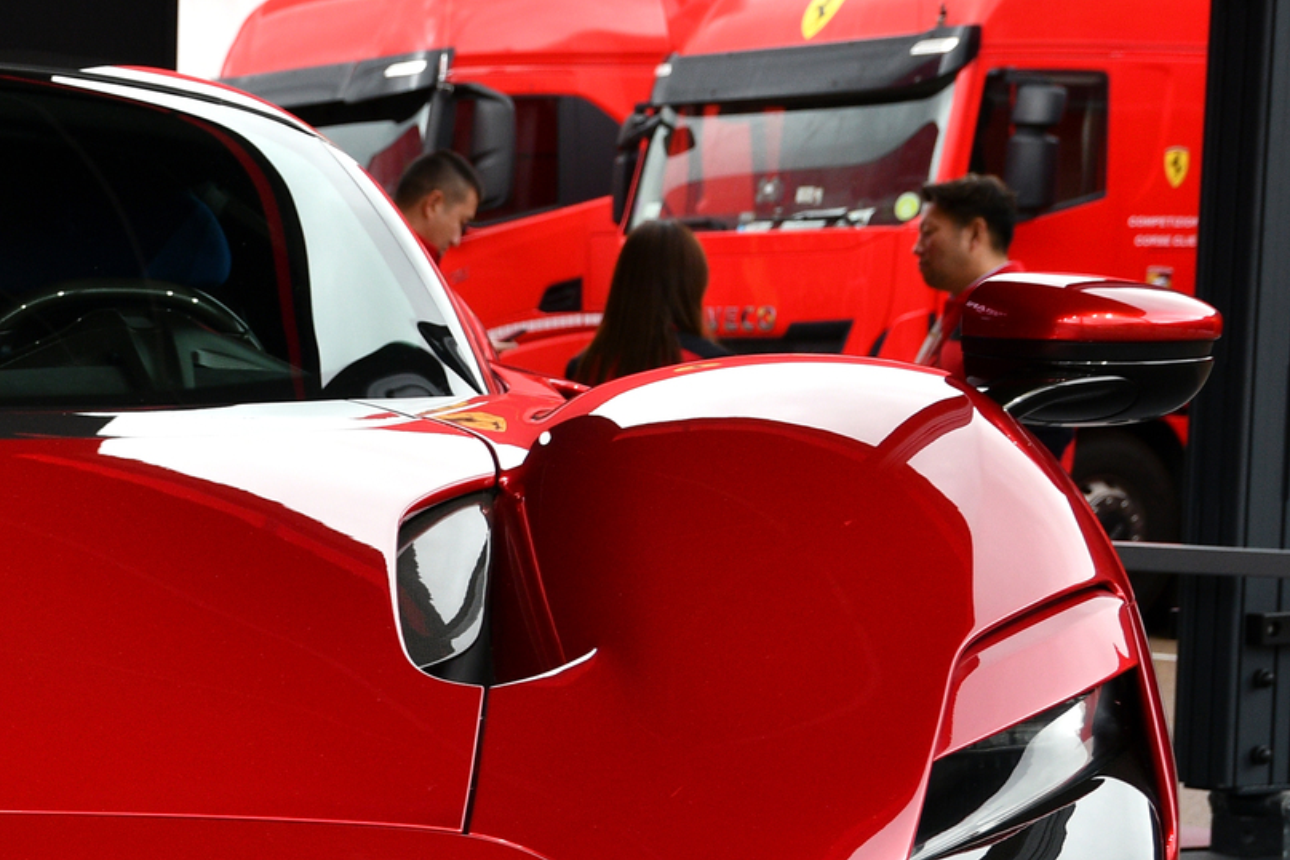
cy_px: 866
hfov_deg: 17.1
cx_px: -203
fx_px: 4129
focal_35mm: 115
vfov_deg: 11.8
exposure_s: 1/60
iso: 400
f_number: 6.3
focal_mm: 31
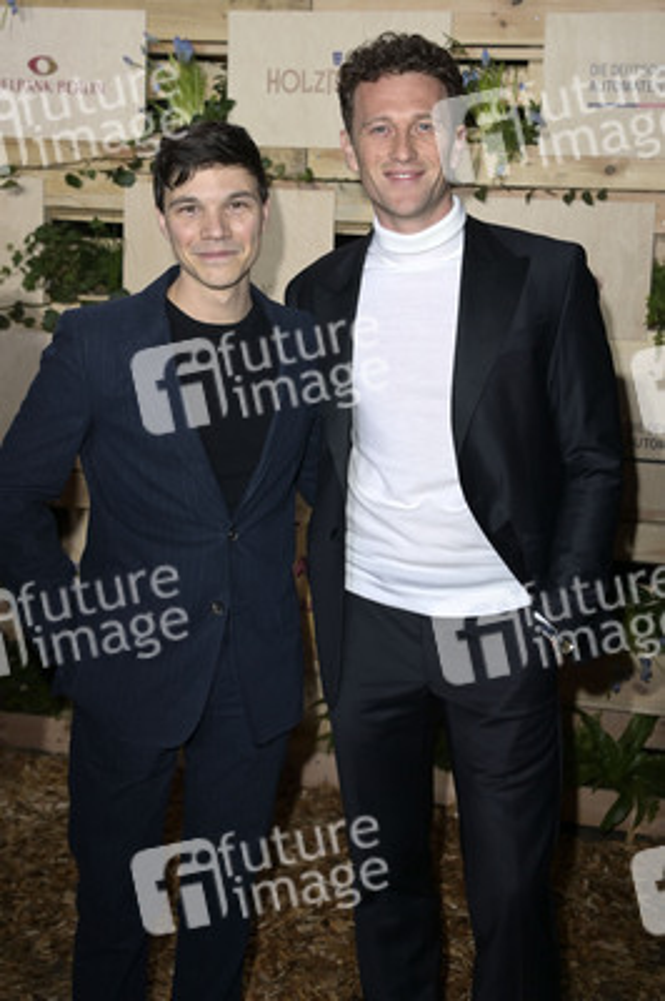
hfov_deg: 28.0
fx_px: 1332
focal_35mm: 48
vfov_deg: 41.1
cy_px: 500
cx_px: 332
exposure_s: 1/250
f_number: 5.6
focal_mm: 48
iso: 640
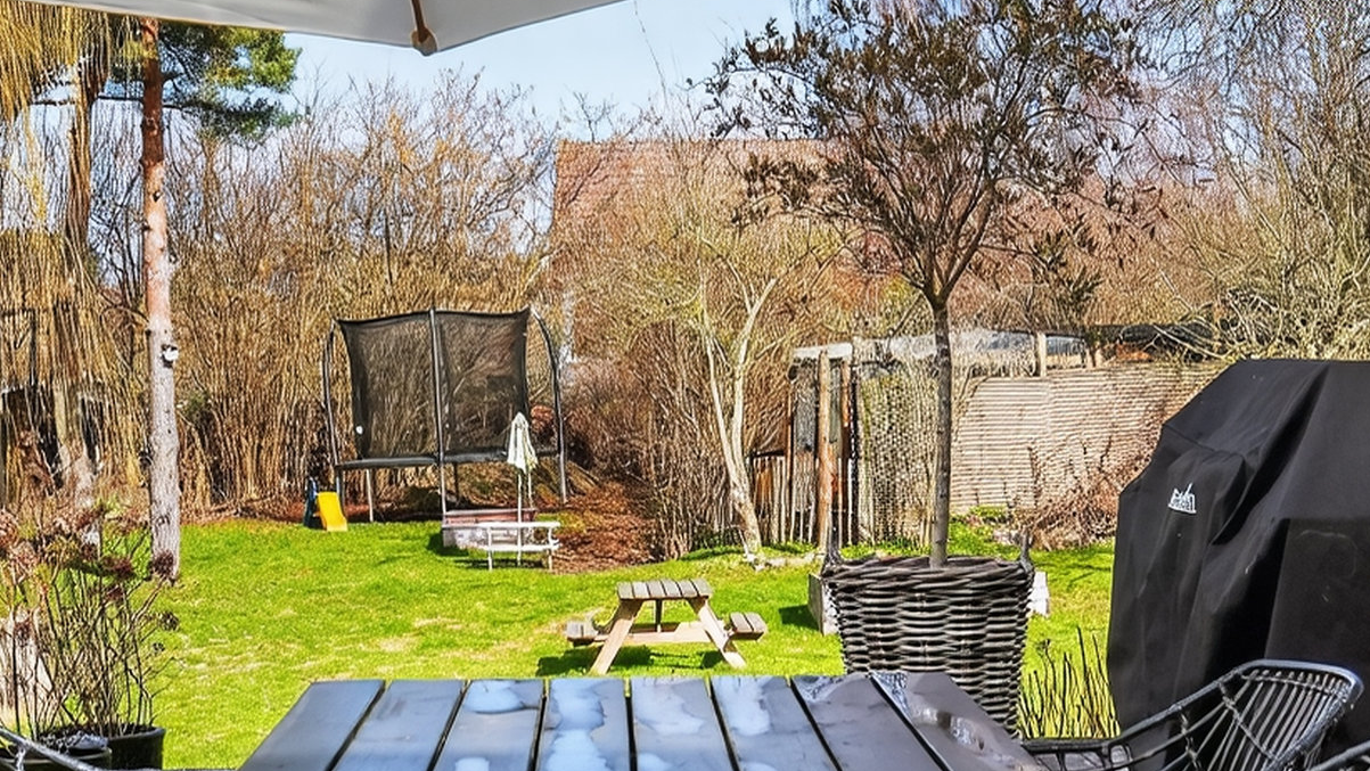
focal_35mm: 81
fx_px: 2943
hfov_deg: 26.2
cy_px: 329
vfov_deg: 14.9
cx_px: 560
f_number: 8
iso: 400
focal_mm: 31
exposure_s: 1/800
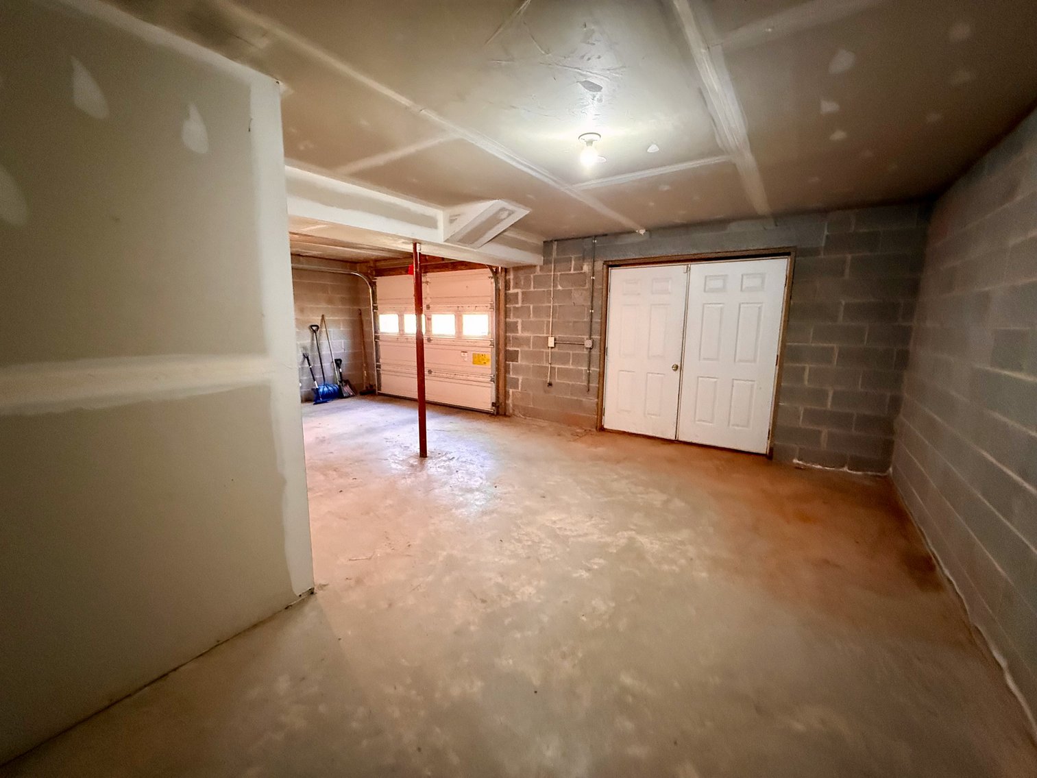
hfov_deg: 102.1
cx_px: 518
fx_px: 419
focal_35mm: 14
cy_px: 389
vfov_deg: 85.7
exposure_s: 1/60
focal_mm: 2.22
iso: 1250
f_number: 2.2
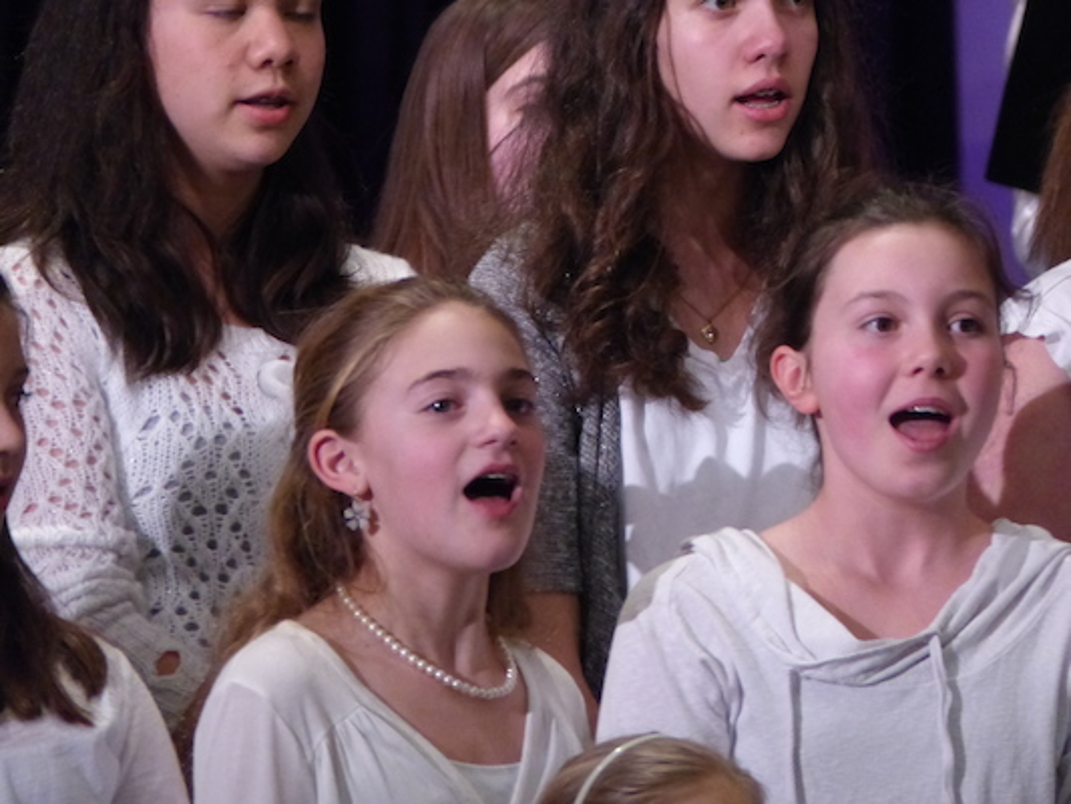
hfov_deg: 3.3
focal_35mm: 600
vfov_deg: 2.5
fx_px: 18568
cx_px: 536
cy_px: 402
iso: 800
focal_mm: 108
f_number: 2.8
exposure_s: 1/40
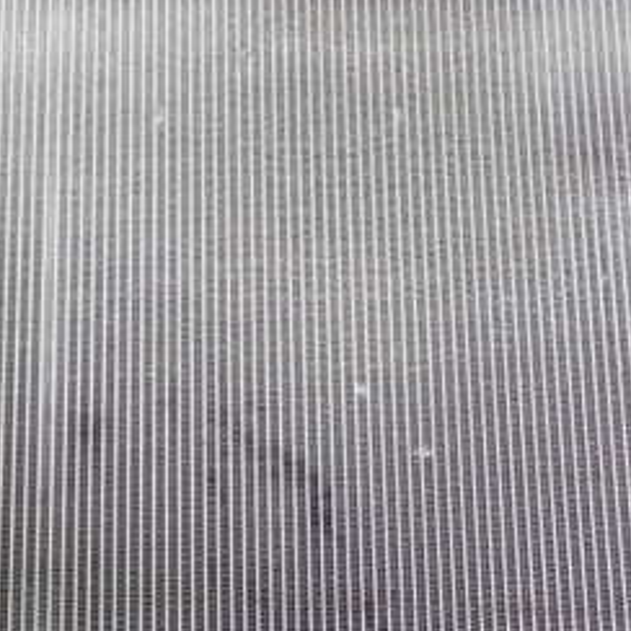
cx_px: 88
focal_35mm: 89
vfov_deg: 19.5
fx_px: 1835
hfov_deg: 19.2
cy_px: 323
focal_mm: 7.31
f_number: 2.8
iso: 500
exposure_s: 1/40
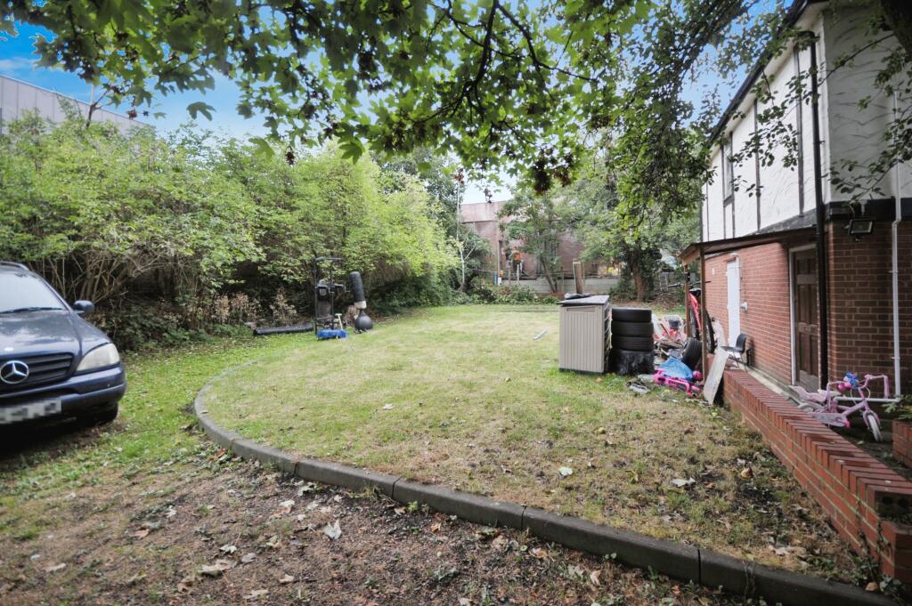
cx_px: 456
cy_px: 303
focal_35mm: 15
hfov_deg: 100.4
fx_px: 380
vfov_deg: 77.2
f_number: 4
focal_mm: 10
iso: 200
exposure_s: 1/50
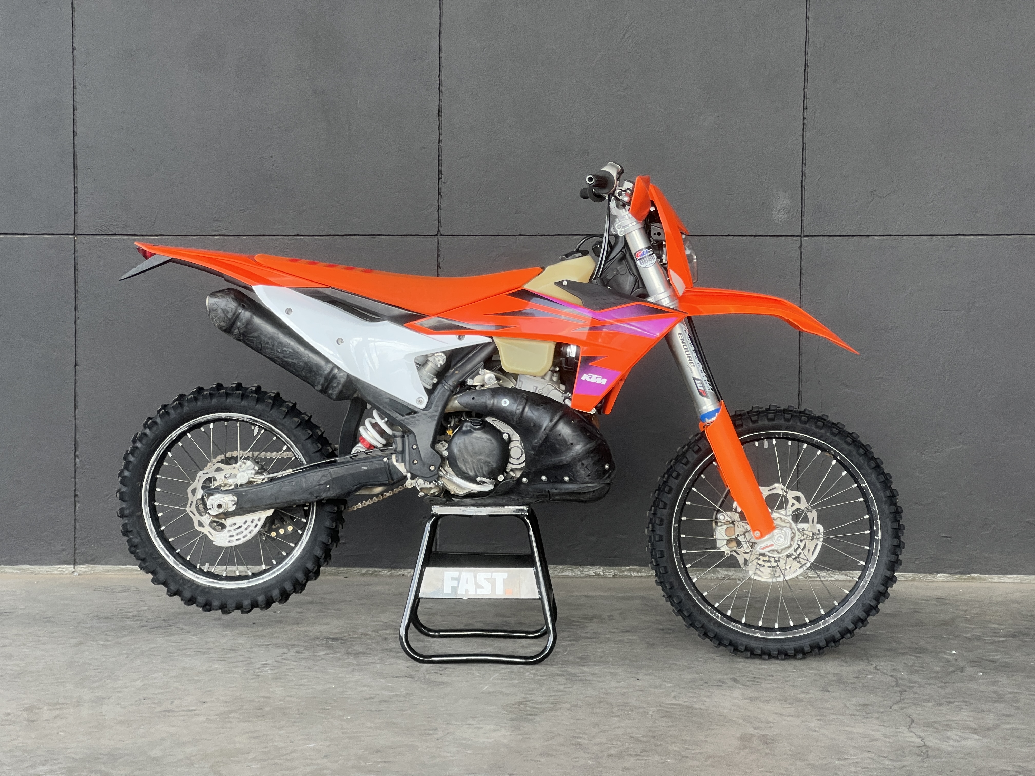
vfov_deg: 19.1
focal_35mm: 77
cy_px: 388
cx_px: 518
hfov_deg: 25.3
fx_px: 2302
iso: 64
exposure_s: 1/99
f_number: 2.8
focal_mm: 9
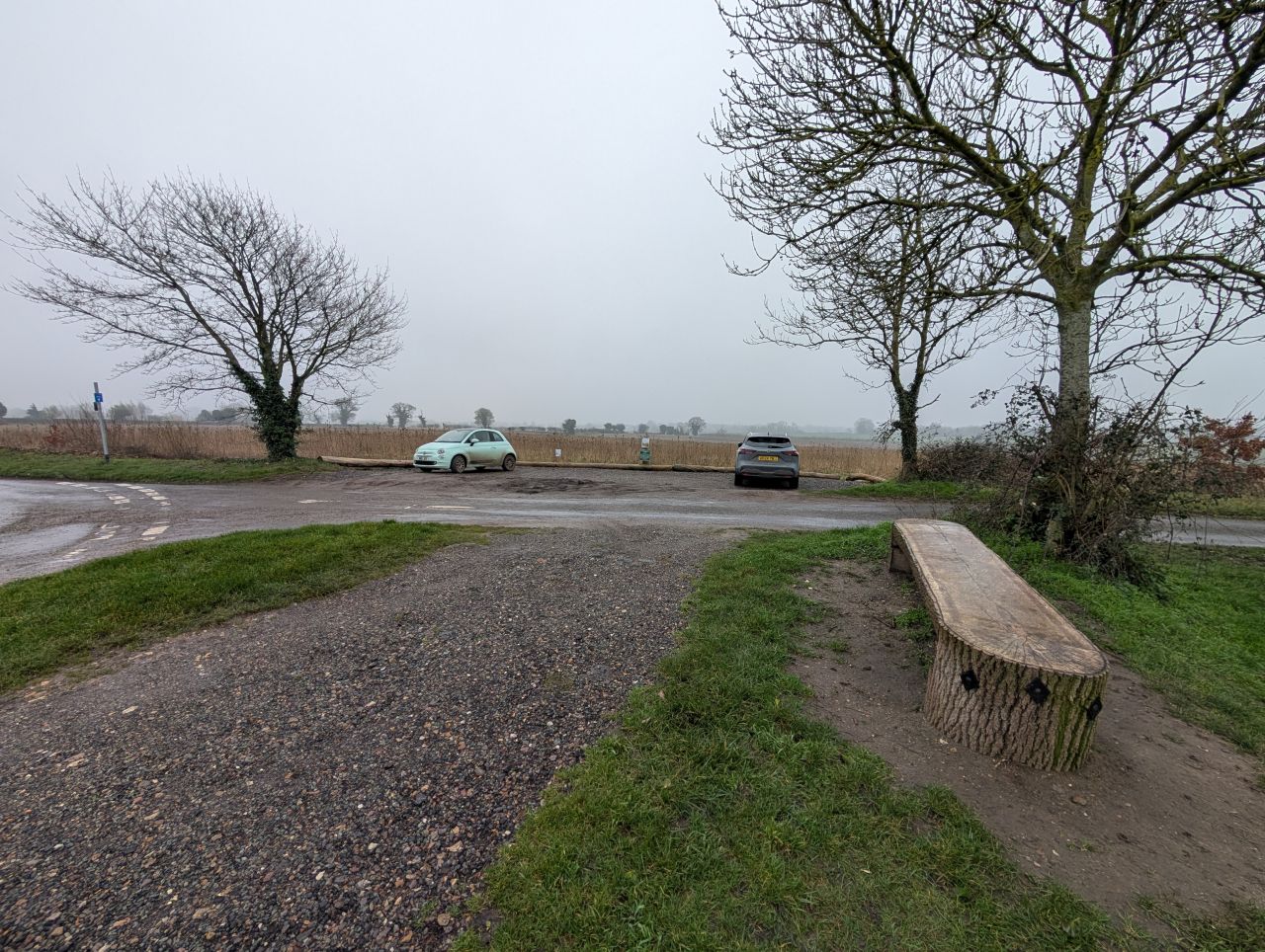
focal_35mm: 12
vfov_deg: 94.6
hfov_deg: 110.5
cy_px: 476
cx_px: 632
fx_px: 439
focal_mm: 2.02
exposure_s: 1/359
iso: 54
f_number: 1.7
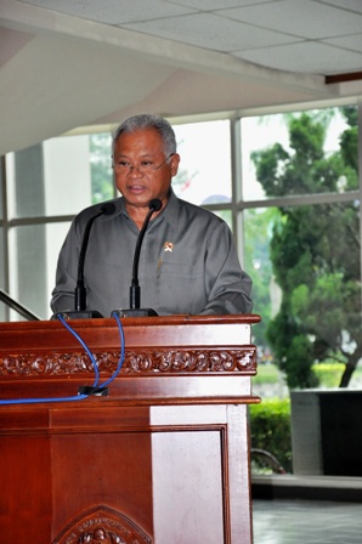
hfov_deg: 10.7
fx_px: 1926
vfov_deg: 16.1
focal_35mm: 128
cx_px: 181
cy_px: 272
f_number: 5.6
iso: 1100
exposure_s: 1/60
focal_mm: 85
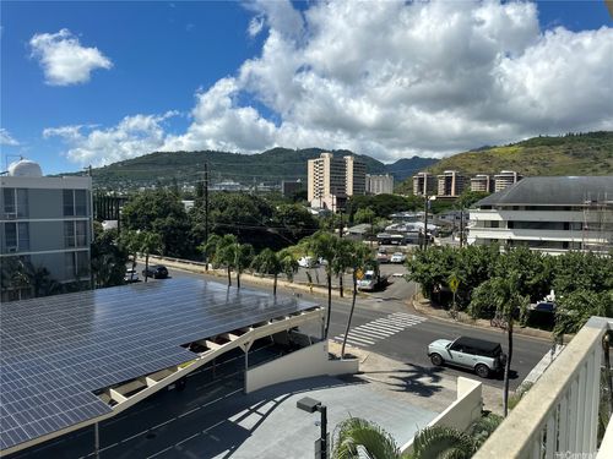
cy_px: 230
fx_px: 425
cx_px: 306
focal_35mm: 24
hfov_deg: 71.6
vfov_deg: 56.8
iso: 80
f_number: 1.78
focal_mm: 6.86
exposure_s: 1/5848
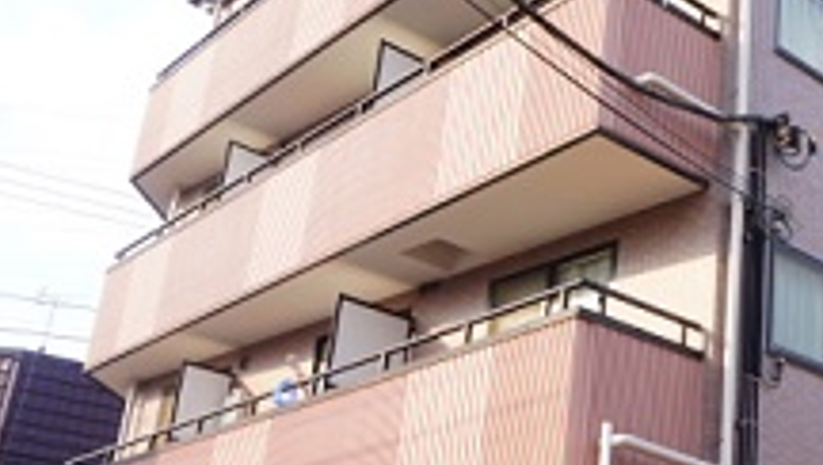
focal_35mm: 59
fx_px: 1289
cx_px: 754
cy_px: 255
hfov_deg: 33.4
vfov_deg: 20.4
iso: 100
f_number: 6.3
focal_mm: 16
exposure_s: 1/80
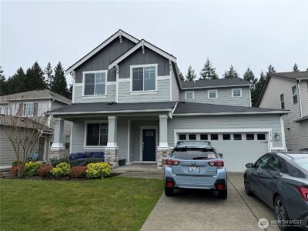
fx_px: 214
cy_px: 116
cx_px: 154
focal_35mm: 24
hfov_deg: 71.6
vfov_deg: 56.8
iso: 80
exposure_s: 1/1060
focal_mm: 6.76
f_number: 1.78
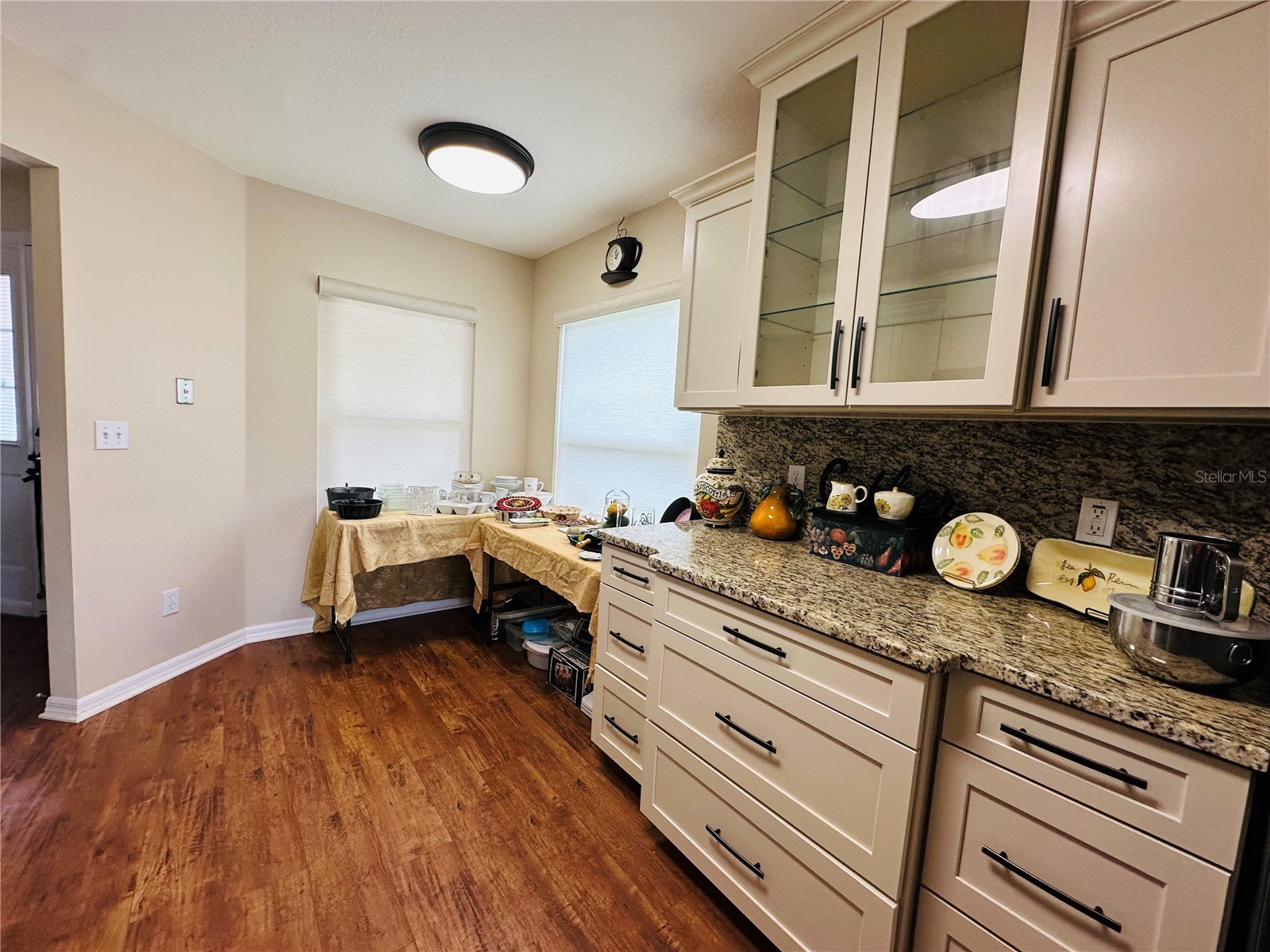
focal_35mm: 14
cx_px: 635
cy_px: 476
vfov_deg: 85.7
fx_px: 514
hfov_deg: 102.1
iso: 100
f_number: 2.2
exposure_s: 1/120
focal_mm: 2.22
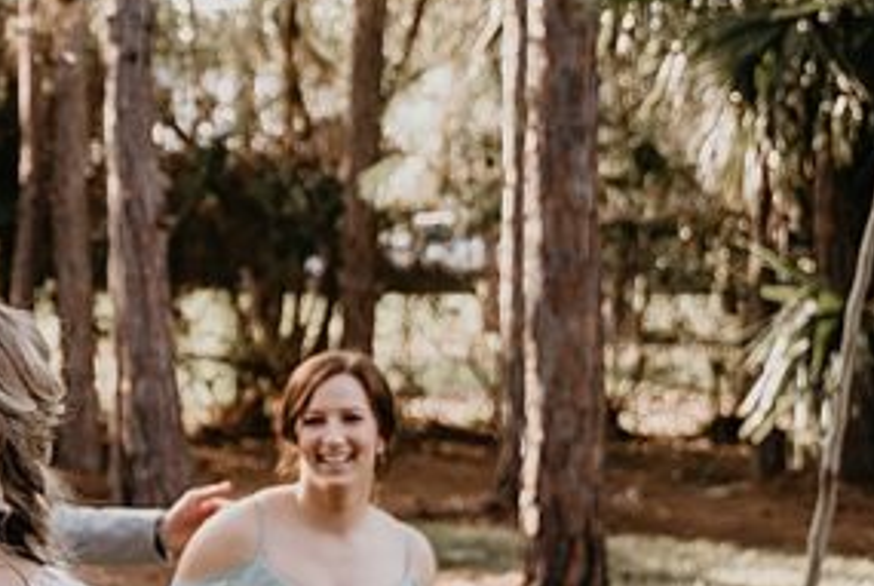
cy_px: 414
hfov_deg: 15.5
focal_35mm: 122
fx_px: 2966
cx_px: -432
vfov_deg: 11.3
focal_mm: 34
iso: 400
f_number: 2.8
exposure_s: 1/640
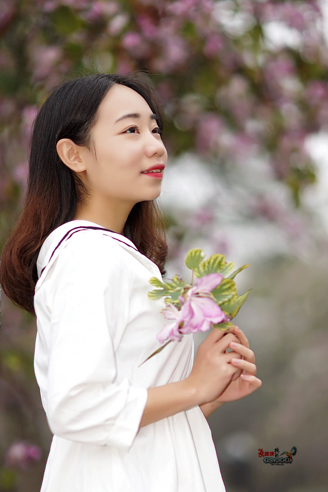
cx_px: 164
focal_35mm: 85
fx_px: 1161
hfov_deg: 16.1
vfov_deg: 23.9
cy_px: 246
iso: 200
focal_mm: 85
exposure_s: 1/1250
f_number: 1.4
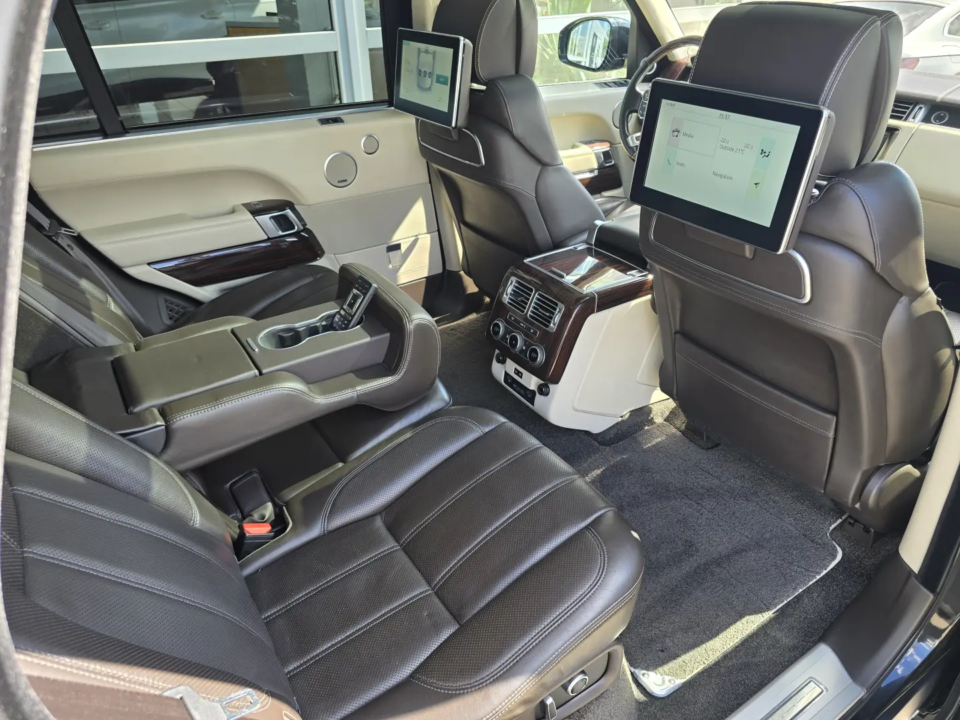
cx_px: 480
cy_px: 360
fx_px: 638
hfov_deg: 73.9
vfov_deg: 58.9
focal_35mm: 23
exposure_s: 1/180
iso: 50
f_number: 1.7
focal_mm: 6.3
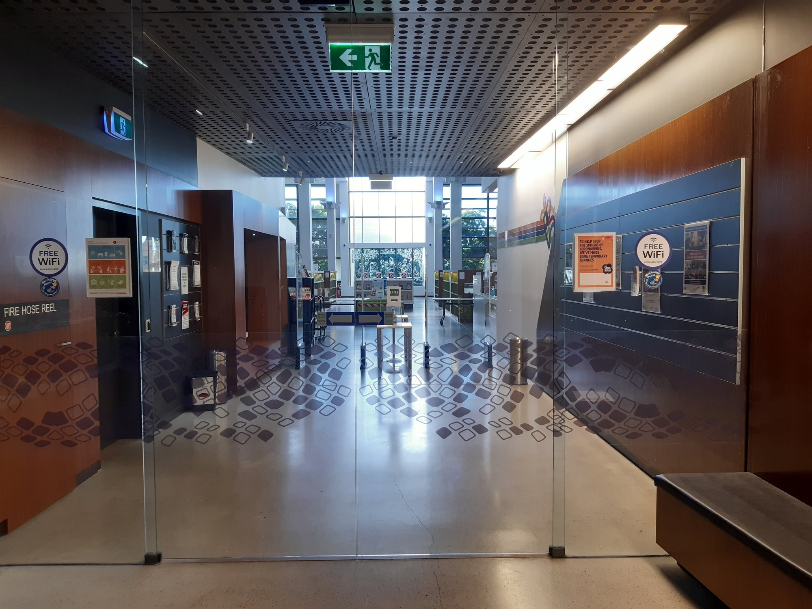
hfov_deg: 67.3
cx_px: 406
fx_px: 610
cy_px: 304
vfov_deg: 53.1
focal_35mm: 26
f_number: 1.7
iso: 80
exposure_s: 1/50
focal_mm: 3.92
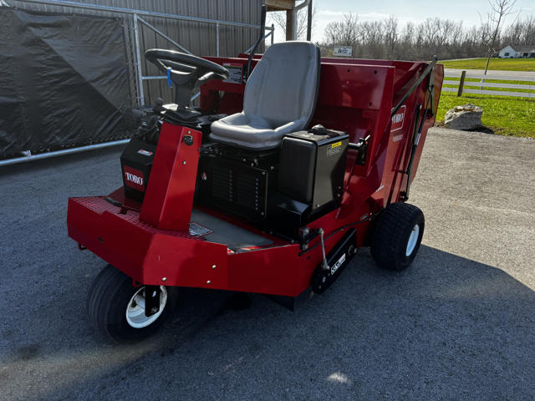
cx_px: 268
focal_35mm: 24
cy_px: 200
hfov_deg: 71.6
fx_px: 371
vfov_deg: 56.8
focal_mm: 6.76
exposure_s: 1/782
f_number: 1.78
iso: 80
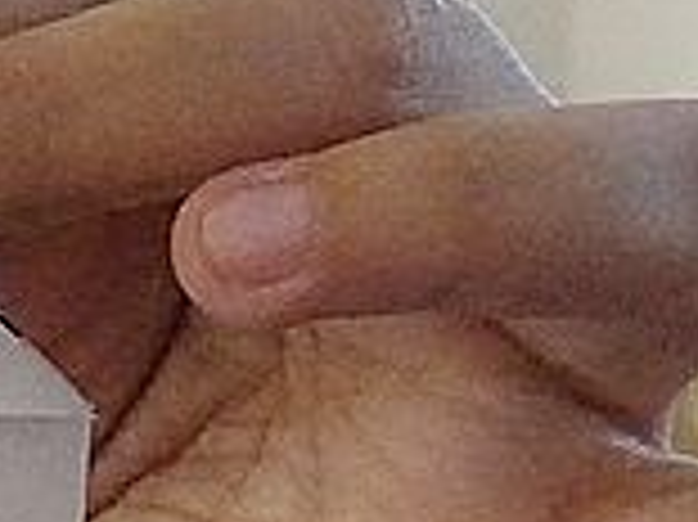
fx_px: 3002
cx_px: -1085
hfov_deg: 10.8
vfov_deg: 9.9
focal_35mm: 149
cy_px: 448
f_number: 4
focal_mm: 10.91
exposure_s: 1/320
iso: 6400
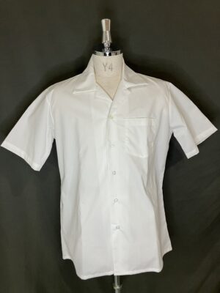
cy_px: 146
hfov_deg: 49.7
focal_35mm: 28
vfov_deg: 63.4
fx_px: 237
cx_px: 110
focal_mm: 3.99
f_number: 1.8
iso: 50
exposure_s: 1/50
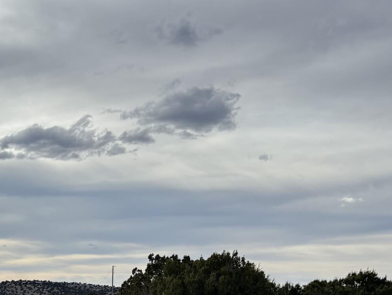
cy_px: 357
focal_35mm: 79
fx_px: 895
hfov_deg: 23.2
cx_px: -37
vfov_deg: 17.7
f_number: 1.6
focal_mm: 5.96
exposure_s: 1/4854
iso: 50
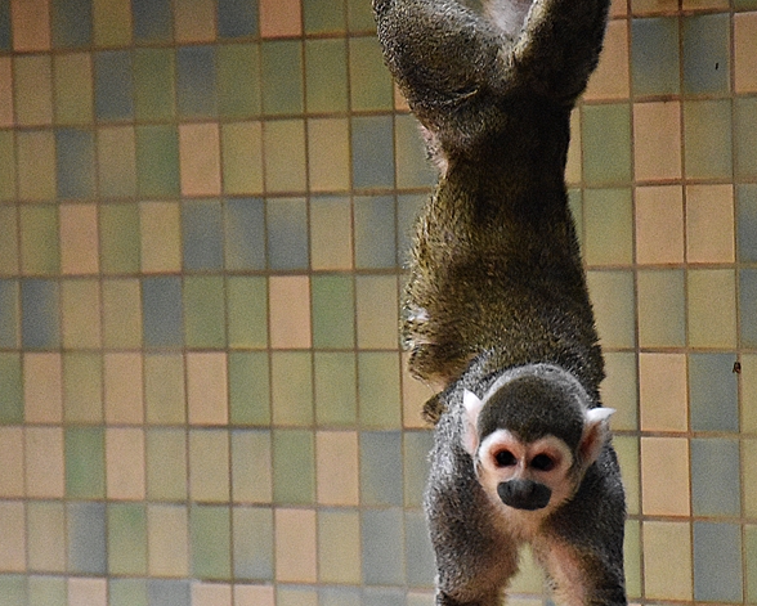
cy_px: 320
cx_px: 434
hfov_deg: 5.6
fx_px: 7688
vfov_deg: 4.5
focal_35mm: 343
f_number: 5.6
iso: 6400
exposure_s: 1/500
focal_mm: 140
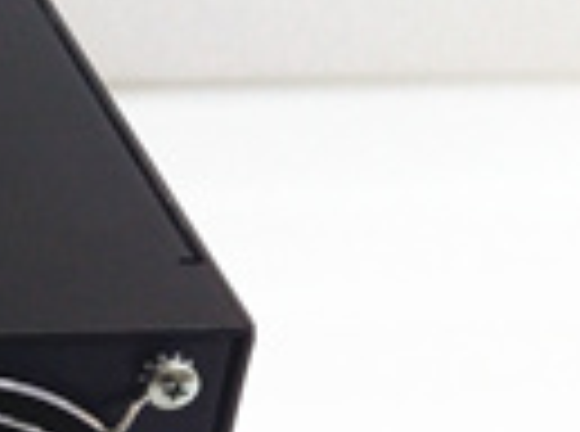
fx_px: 1754
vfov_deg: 13.9
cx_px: -387
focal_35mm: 105
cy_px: 371
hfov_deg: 16.4
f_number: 2
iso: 162
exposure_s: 1/33
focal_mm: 3.79
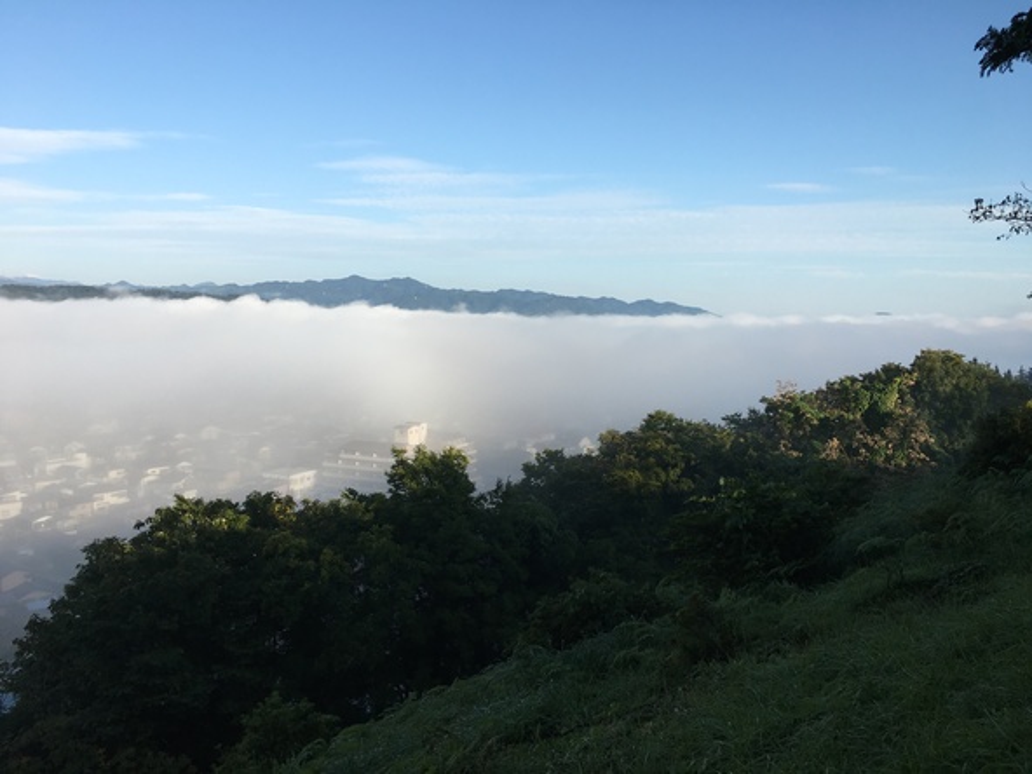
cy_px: 387
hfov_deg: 61.7
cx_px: 516
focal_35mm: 29
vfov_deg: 48.2
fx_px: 865
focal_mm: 4.15
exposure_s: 1/1026
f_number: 2.2
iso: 25
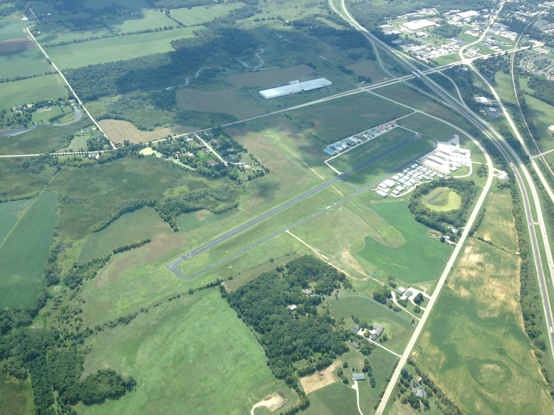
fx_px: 560
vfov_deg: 40.7
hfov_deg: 52.6
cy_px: 208
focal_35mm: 35
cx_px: 277
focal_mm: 4.28
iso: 64
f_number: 2.4
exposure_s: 1/708
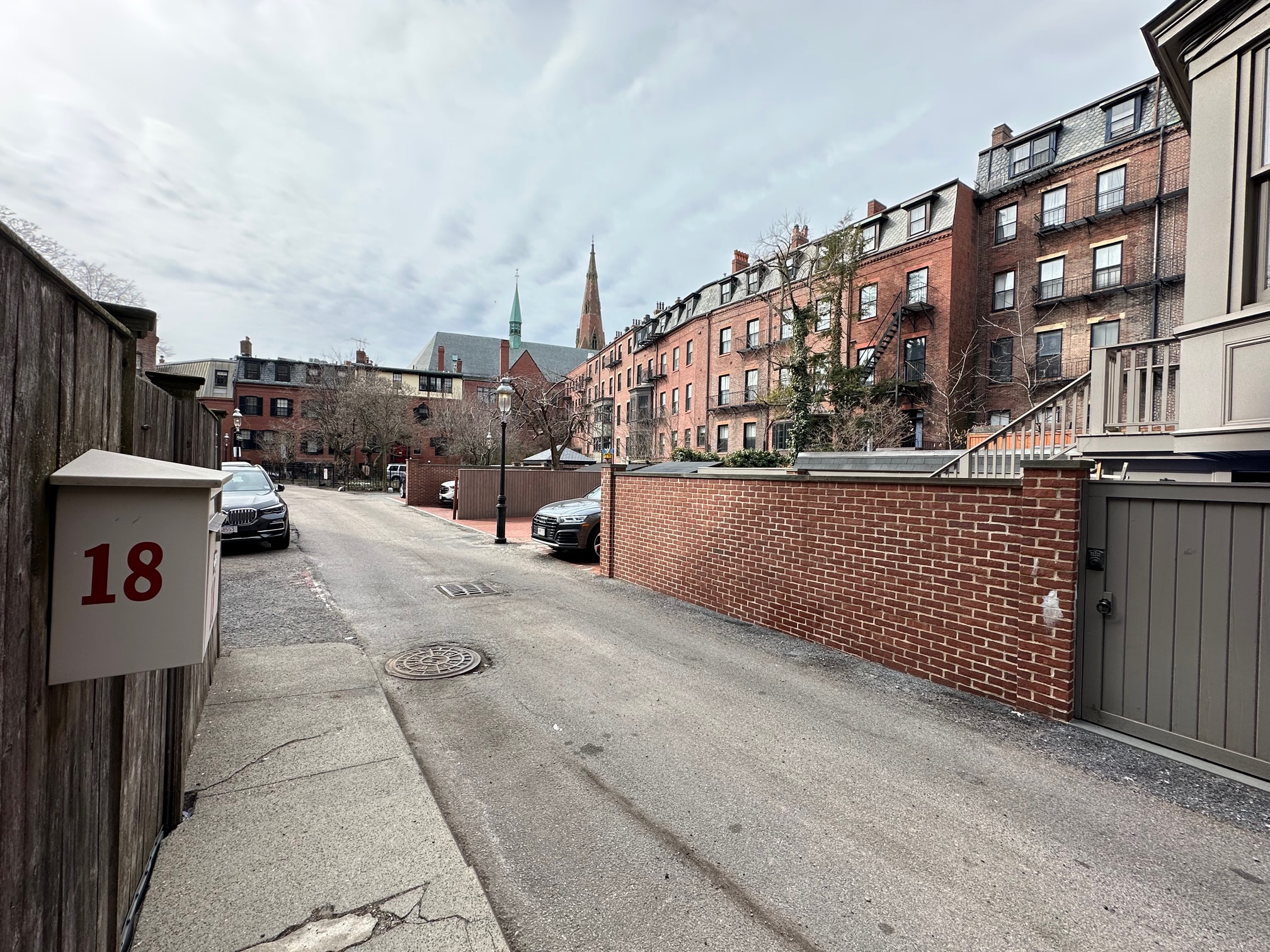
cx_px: 635
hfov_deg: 102.1
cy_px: 476
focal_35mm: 14
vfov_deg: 85.7
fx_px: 514
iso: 40
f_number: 2.2
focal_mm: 2.22
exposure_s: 1/824
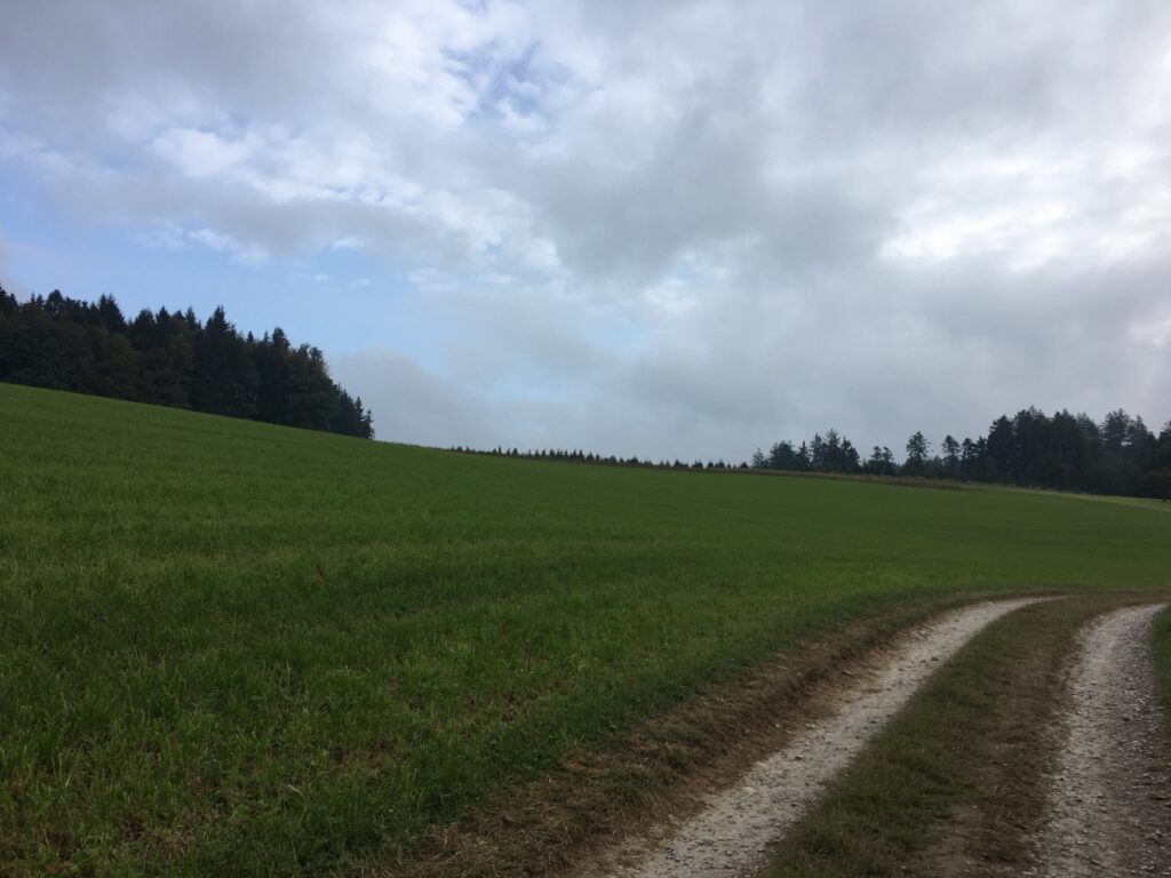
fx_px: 981
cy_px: 439
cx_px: 586
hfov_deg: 61.7
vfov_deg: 48.2
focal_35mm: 29
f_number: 2.2
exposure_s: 1/818
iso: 25
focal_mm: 4.15
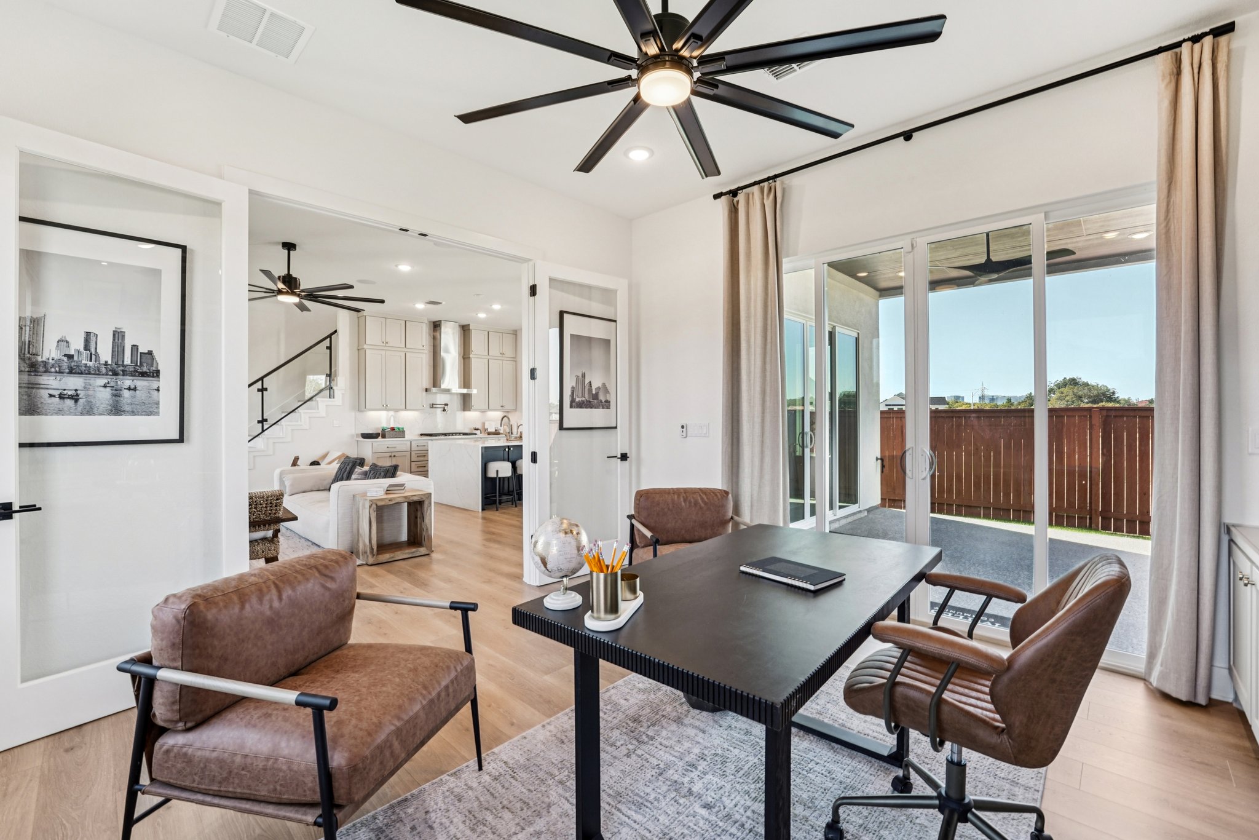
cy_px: 420
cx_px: 630
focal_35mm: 14
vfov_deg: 81.2
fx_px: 490
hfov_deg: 104.2
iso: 400
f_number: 8
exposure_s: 1/60
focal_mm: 14
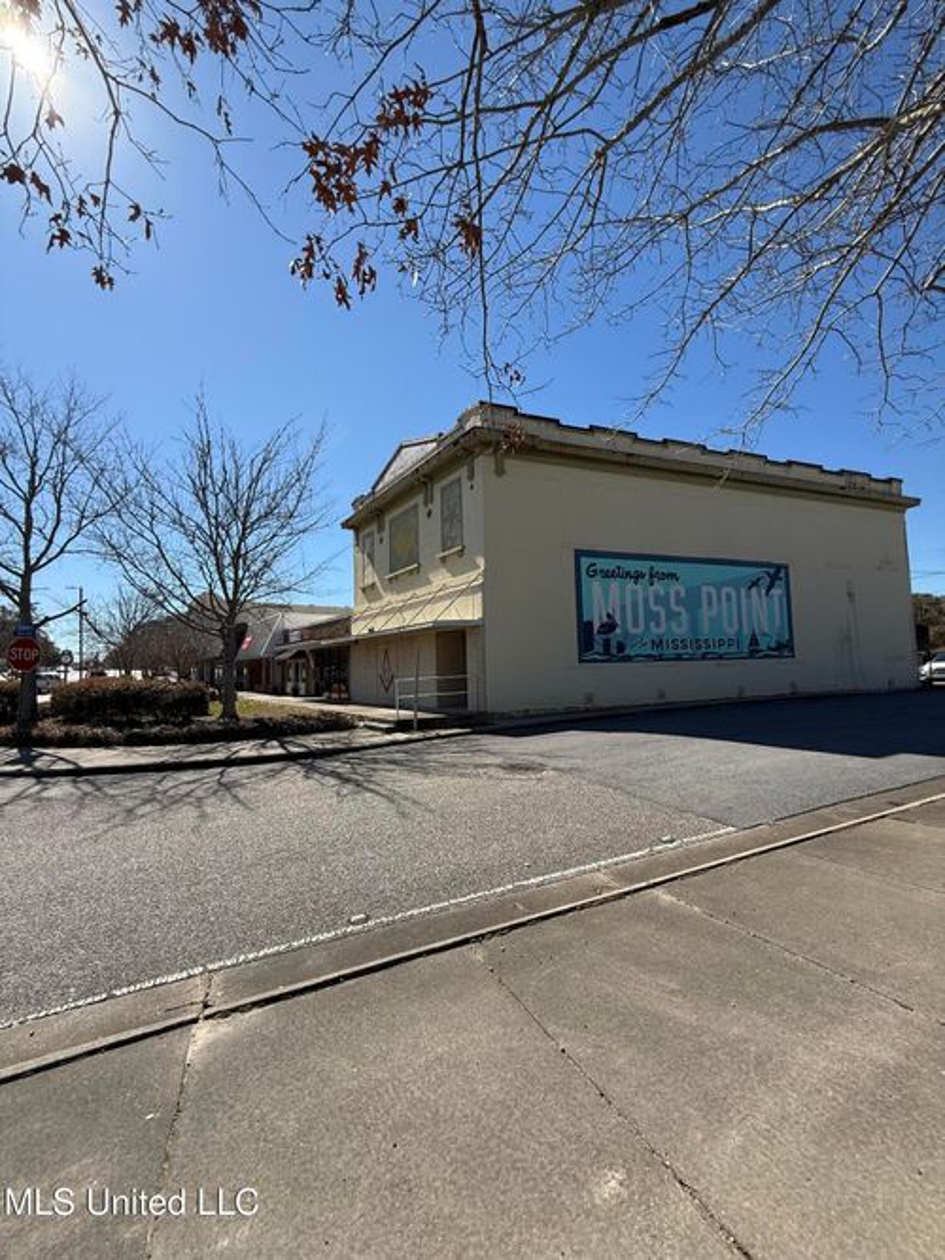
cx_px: 472
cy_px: 630
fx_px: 510
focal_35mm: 14
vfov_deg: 102.1
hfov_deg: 85.7
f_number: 2.2
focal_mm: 2.22
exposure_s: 1/1961
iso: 50
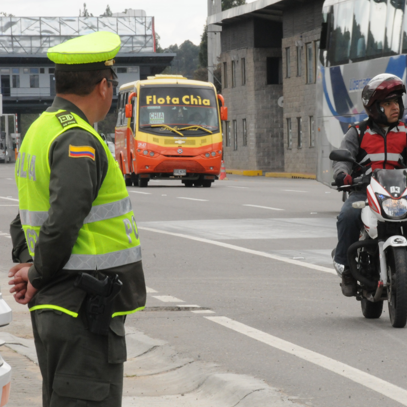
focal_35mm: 327
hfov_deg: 5.4
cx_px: 257
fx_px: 4350
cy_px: 204
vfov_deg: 5.4
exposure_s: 1/80
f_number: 25
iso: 1250
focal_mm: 170
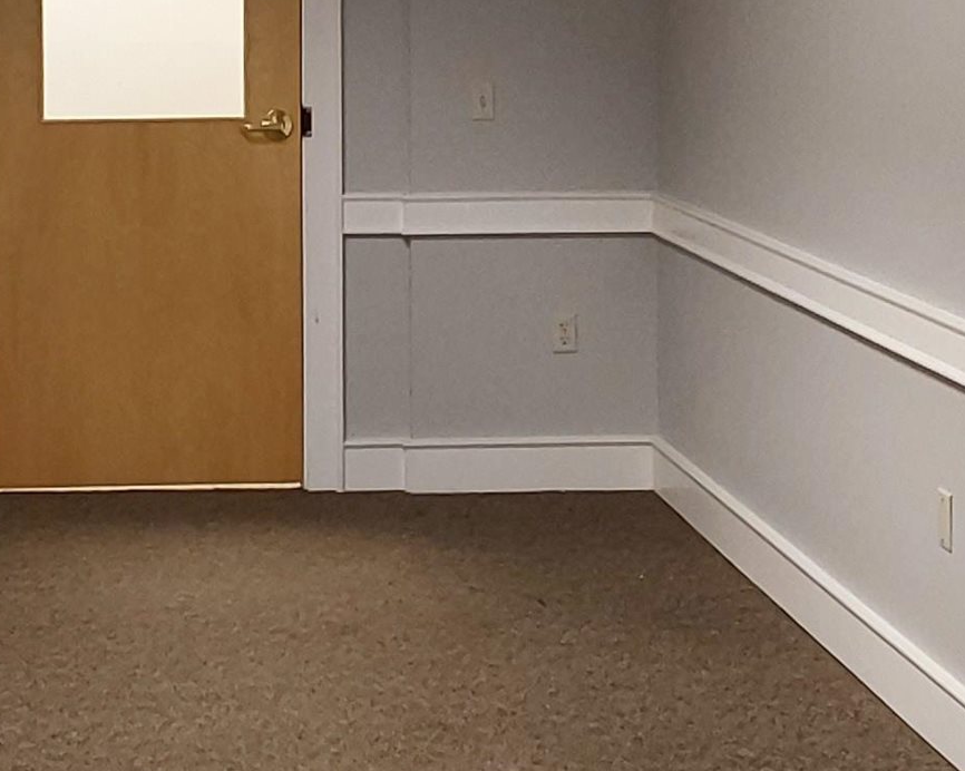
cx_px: 259
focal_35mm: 97
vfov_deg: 15.7
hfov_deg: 19.6
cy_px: 67
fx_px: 2769
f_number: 1.9
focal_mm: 2.91
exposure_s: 1/50
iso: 200
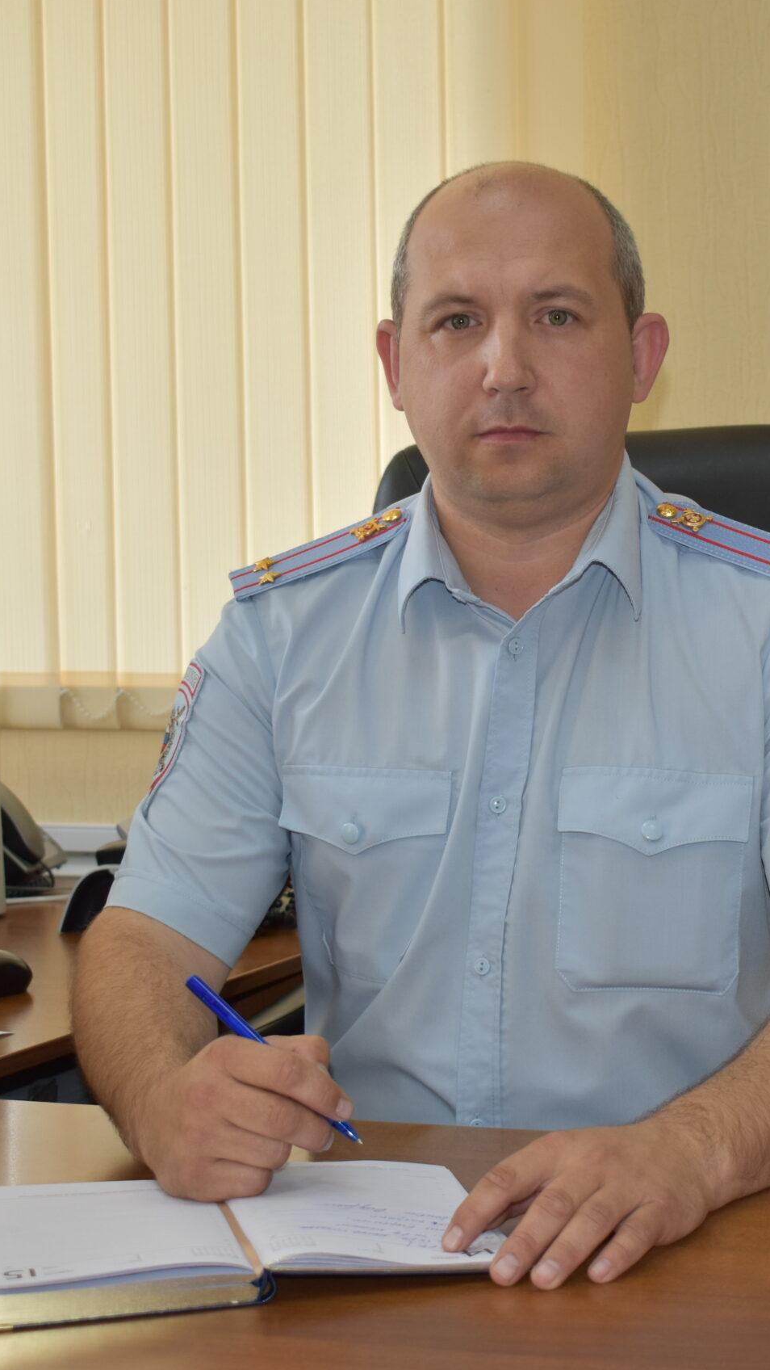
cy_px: 684
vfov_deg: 30.7
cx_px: 630
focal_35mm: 69
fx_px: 2497
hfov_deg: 17.4
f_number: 5
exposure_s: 1/200
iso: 280
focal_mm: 29
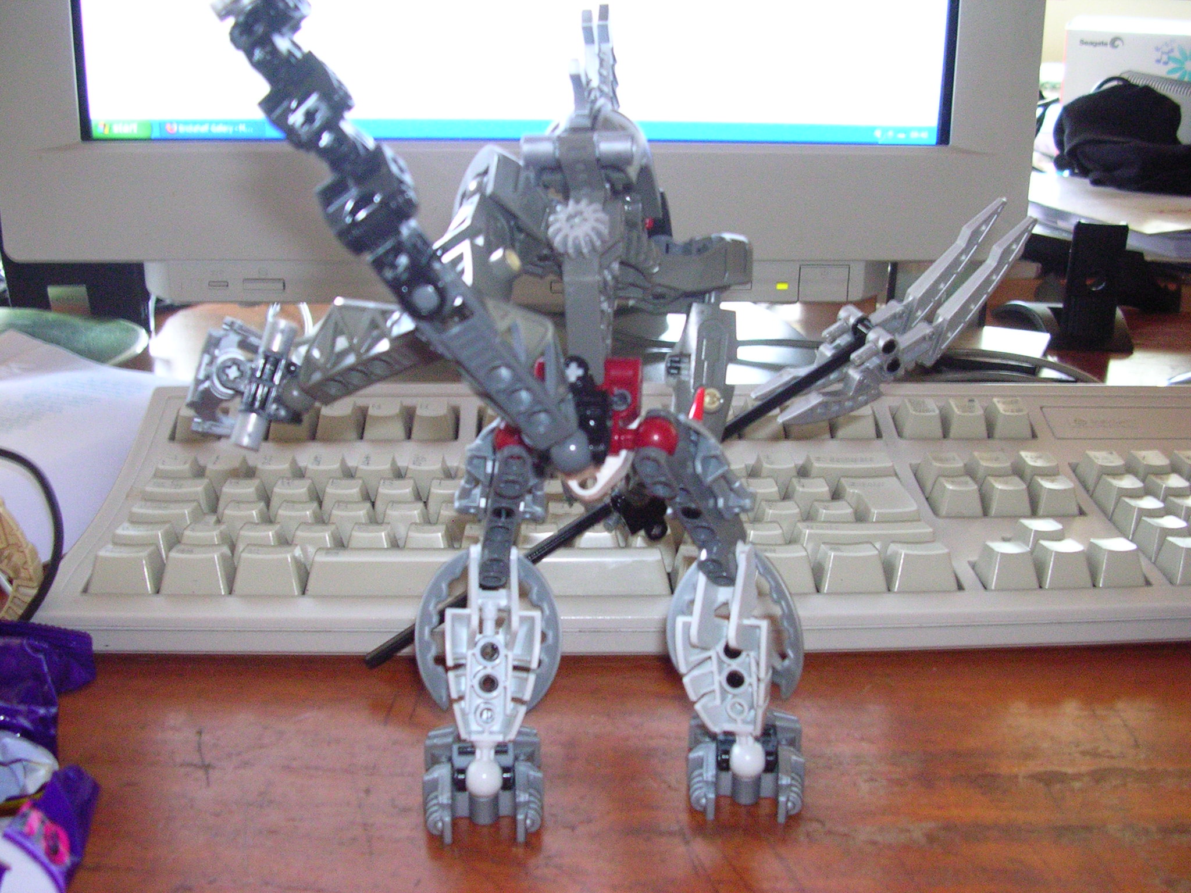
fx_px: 1307
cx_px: 596
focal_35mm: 38
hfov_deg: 49.0
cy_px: 446
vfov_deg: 37.7
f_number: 2.8
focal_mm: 5.8
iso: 400
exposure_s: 1/5
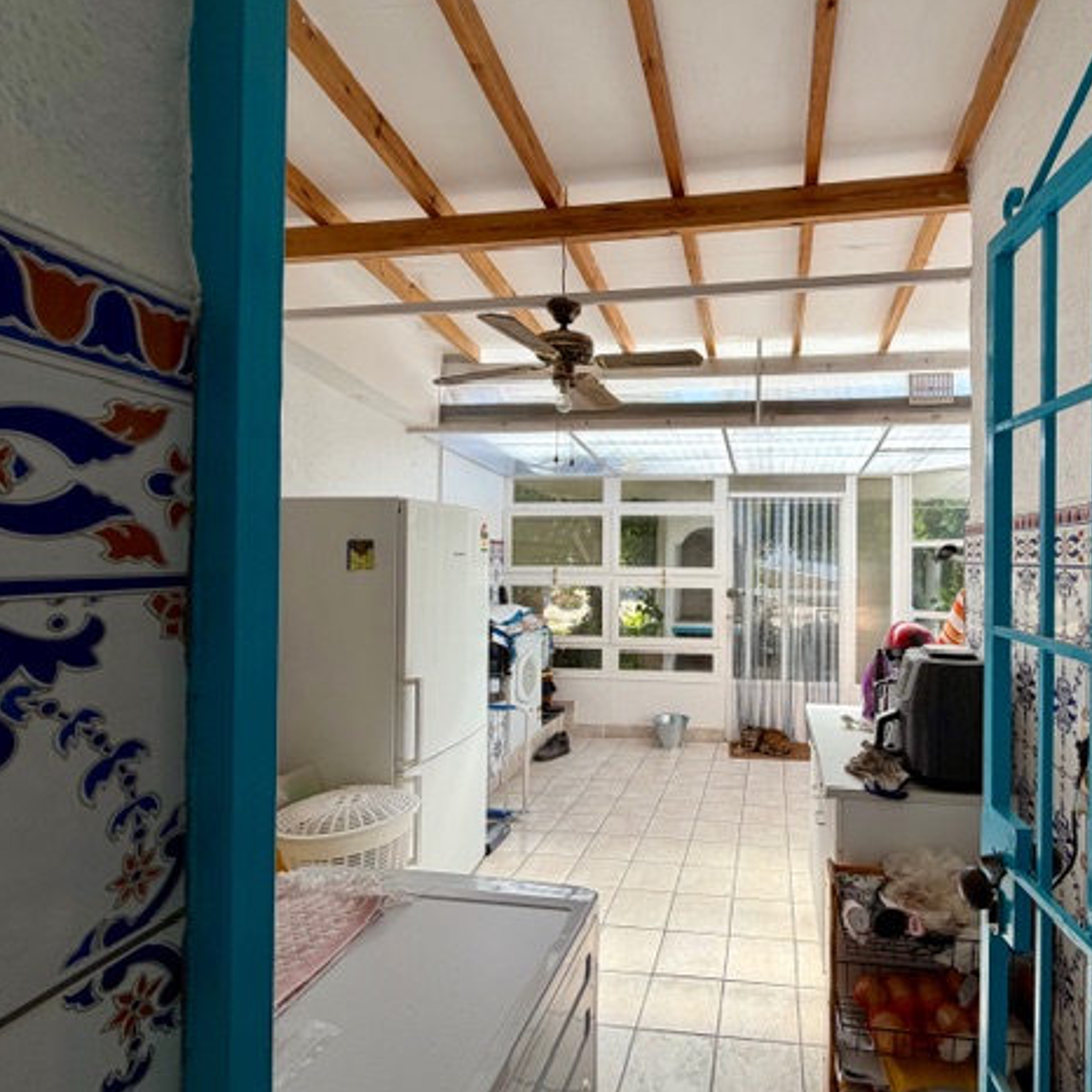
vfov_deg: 84.0
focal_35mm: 17
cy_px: 551
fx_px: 607
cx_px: 703
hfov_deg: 81.9
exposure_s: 1/427
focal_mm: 2.22
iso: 64
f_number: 2.2
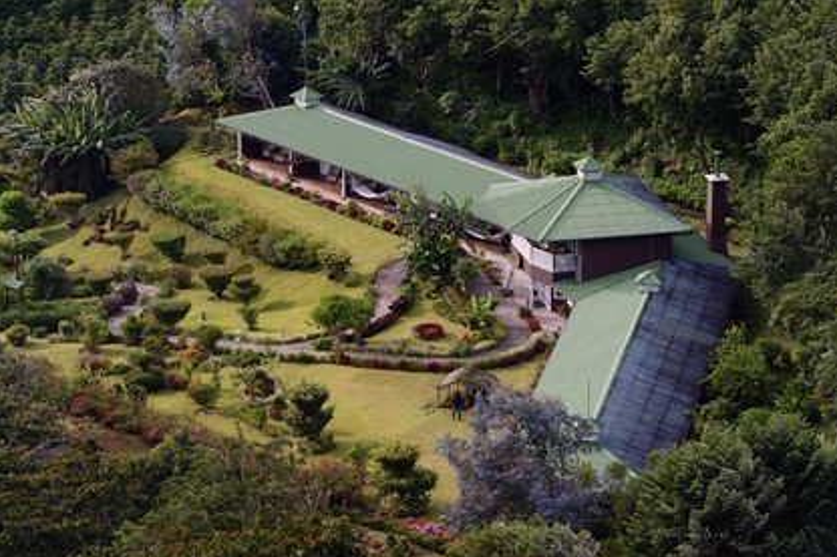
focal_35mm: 177
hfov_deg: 11.6
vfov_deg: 7.8
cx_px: 422
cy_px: 280
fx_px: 4113
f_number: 10
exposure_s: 1/200
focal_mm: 175
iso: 400
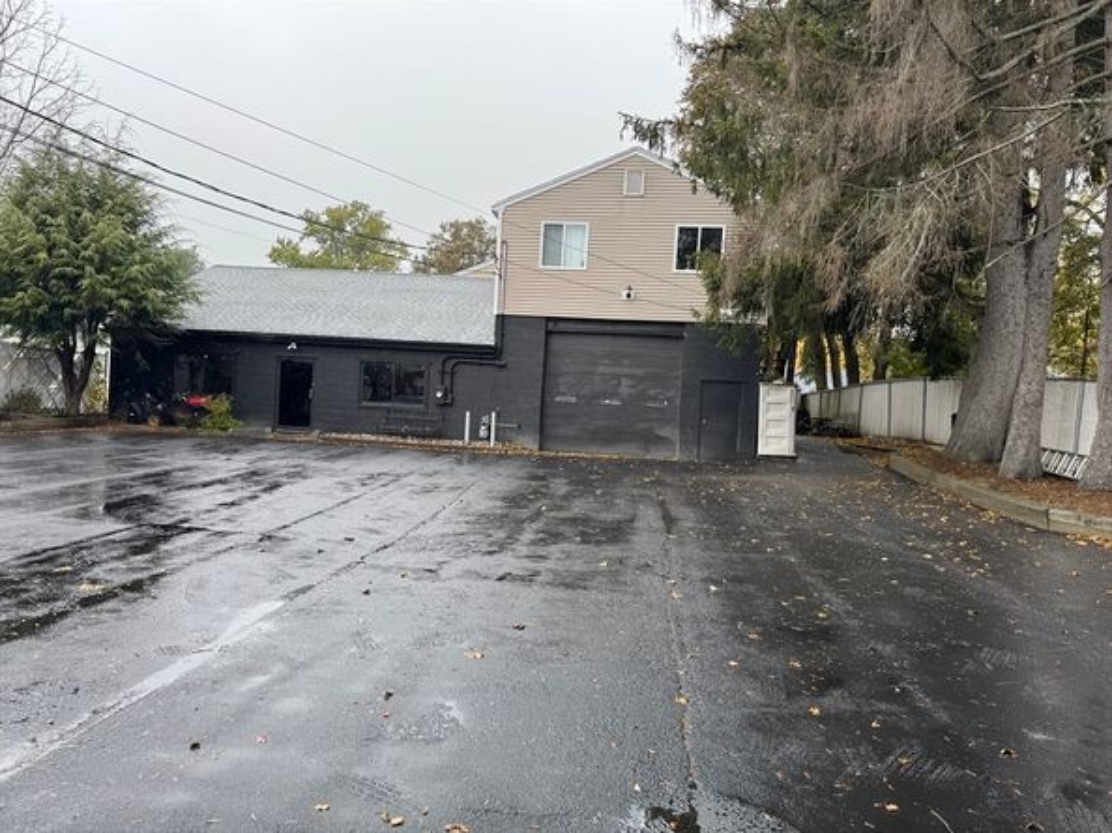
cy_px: 416
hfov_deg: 71.6
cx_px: 556
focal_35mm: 24
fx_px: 771
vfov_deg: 56.8
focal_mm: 6.76
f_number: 1.78
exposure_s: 1/518
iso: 80
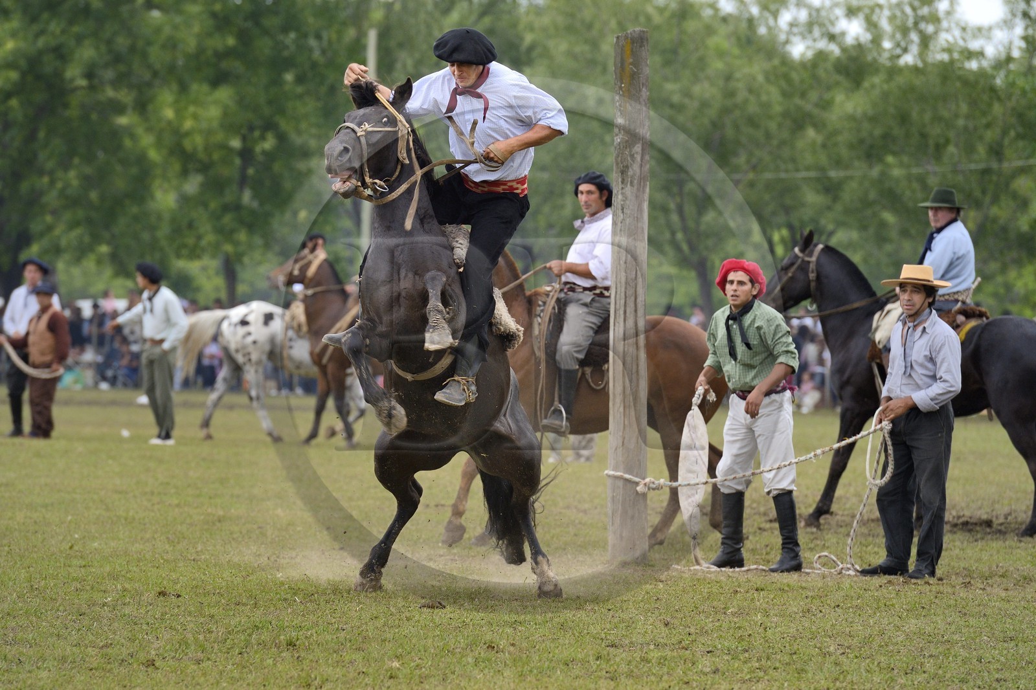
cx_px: 518
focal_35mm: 200
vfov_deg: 6.9
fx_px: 5754
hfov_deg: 10.3
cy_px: 345
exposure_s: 1/800
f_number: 5
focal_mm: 200
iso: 800
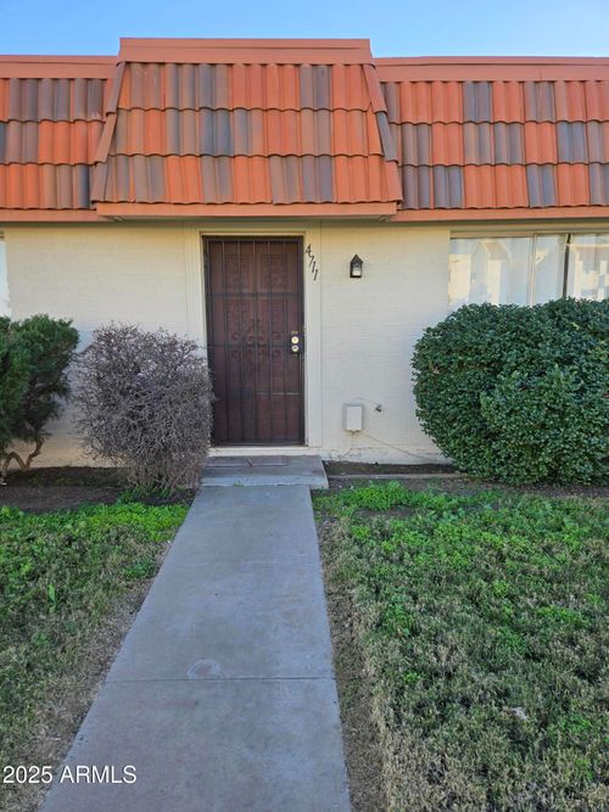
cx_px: 304
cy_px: 406
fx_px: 540
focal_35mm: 23
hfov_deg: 58.9
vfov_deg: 73.9
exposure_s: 1/404
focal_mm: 5.4
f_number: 1.8
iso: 25
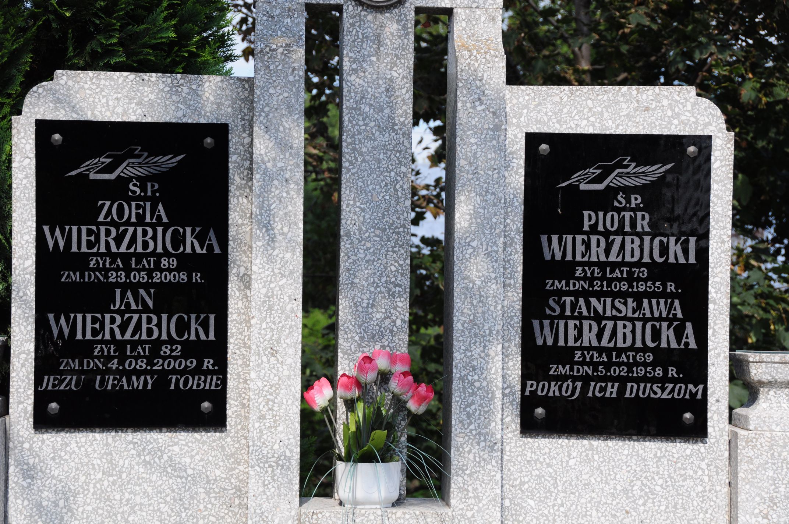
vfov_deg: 16.2
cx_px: 394
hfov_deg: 24.2
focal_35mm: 84
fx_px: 1839
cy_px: 262
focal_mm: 56
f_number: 7.1
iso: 400
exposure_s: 1/1000
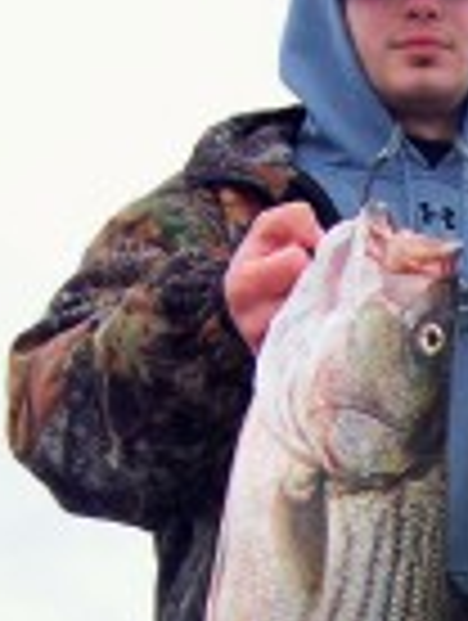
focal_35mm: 104
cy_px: 608
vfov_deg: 18.4
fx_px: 1869
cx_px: 657
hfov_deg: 13.6
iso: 64
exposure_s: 1/100
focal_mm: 5.85
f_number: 2.8
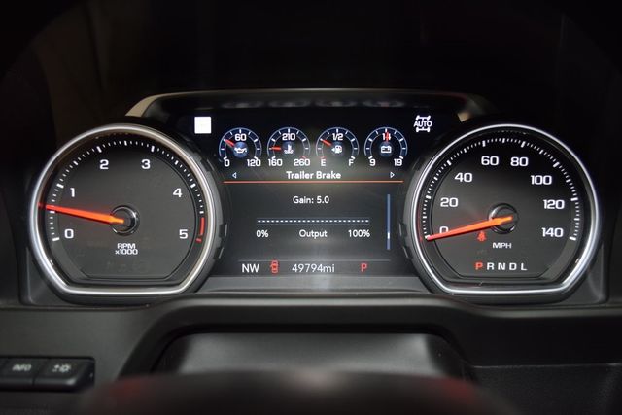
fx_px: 570
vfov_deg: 40.0
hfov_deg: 57.2
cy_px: 208
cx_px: 311
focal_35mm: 33
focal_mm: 22
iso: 720
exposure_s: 1/60
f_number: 3.8
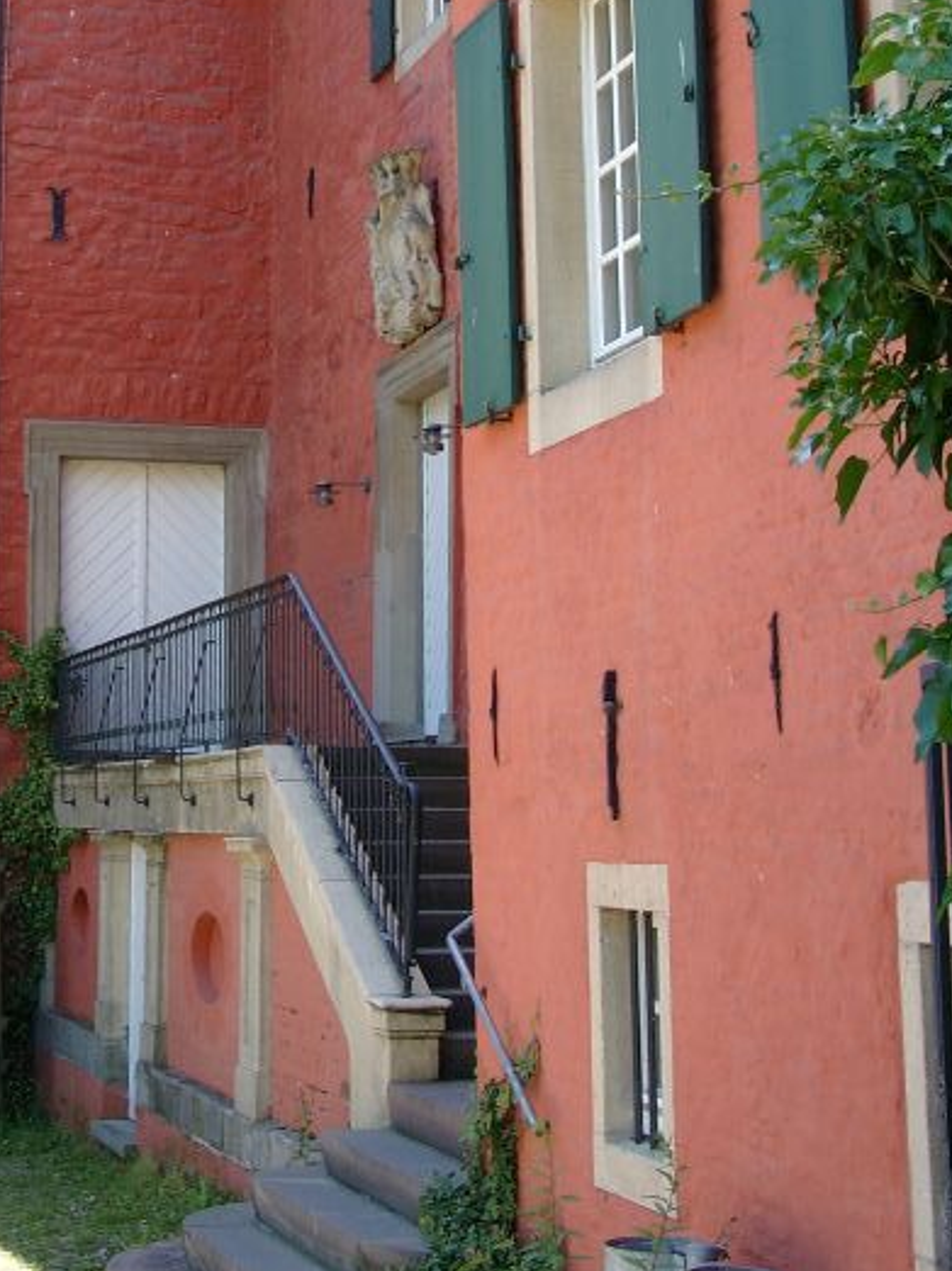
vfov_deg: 27.8
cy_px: 319
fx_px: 2532
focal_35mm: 69
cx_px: 253
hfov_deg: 21.1
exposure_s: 1/106
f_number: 4
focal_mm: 9.29
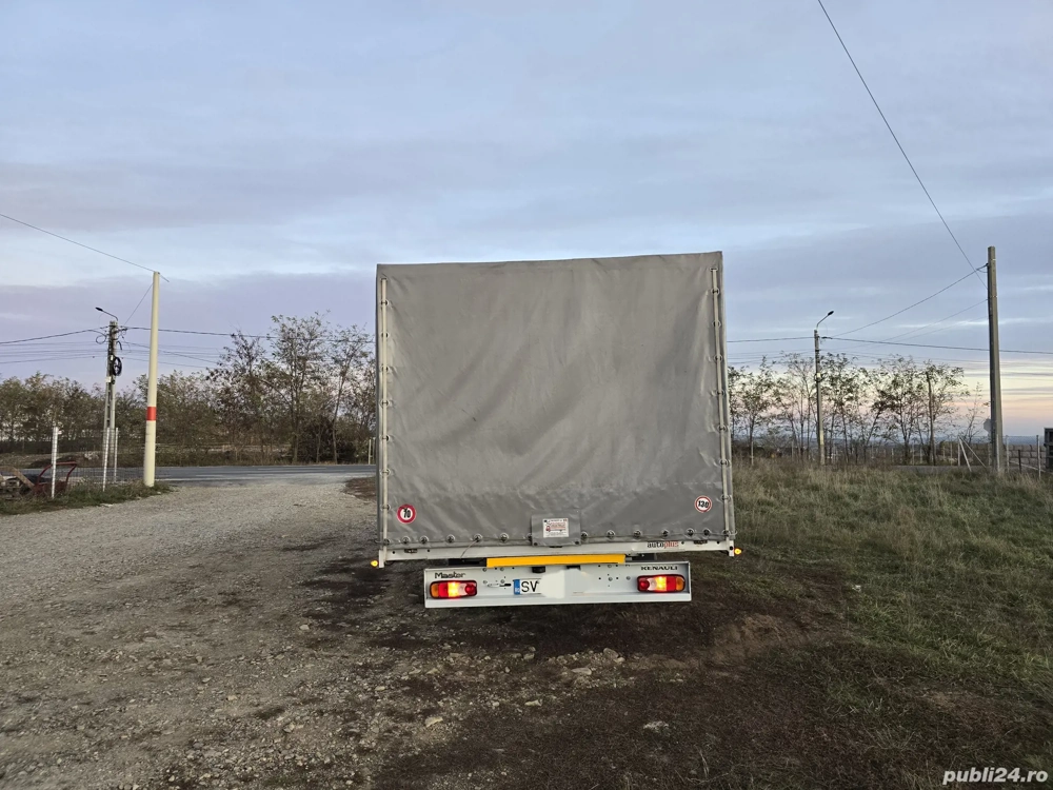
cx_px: 526
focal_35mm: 23
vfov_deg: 58.9
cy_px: 395
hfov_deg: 73.9
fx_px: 700
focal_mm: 6.3
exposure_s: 1/182
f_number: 1.7
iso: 200
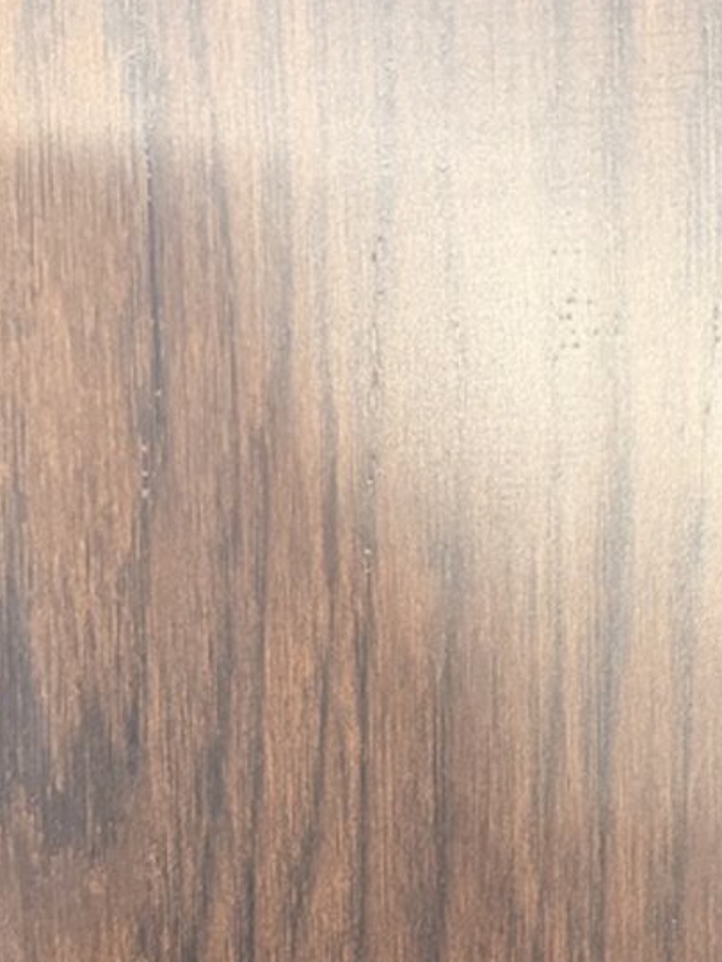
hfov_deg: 20.7
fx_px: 1974
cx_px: 459
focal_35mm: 71
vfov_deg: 24.6
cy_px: 1175
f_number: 1.78
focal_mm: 6.76
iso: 800
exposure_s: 1/40
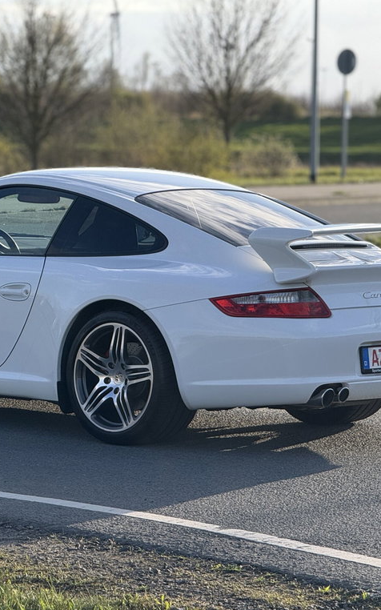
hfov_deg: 7.7
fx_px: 2842
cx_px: 116
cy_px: 306
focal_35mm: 171
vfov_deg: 12.2
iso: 64
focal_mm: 15.66
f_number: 2.8
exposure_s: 1/891
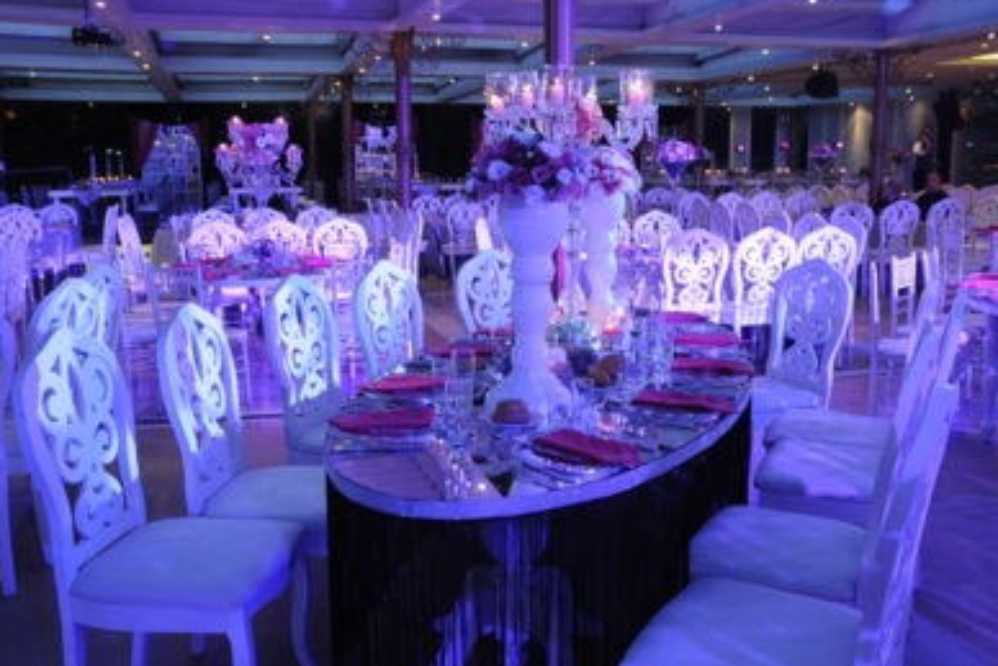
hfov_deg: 55.8
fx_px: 943
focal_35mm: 34
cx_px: 504
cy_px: 327
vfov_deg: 38.9
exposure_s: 1/30
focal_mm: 22
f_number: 5.6
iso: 1250
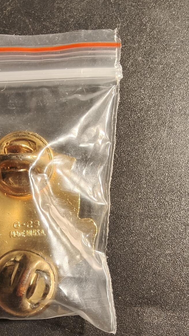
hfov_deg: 29.6
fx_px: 347
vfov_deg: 50.7
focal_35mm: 39
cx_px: 33
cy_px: 222
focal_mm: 2.32
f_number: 2
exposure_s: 1/62.1
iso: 160
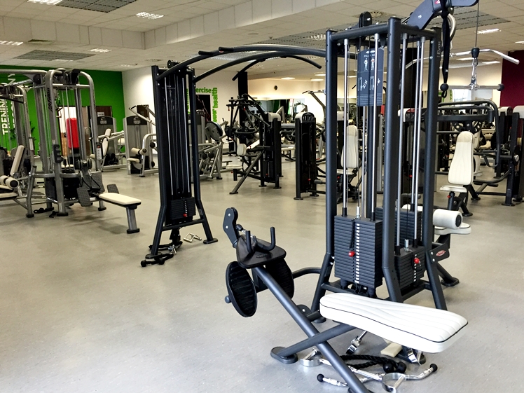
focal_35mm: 29
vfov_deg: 48.2
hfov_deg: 61.7
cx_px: 262
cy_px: 196
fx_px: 439
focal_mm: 4.15
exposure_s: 1/33
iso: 160
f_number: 2.2
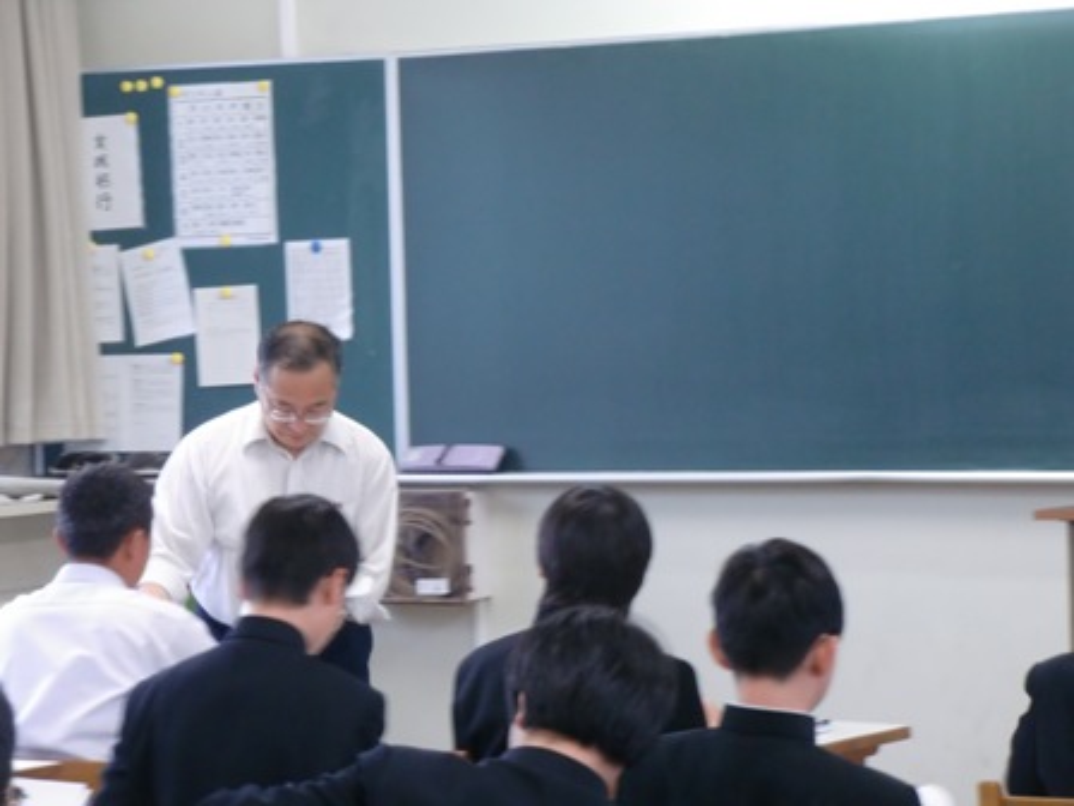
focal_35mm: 123
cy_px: 403
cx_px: 537
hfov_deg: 16.0
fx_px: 3816
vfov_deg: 12.0
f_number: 5.2
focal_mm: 22
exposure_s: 1/20
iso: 400
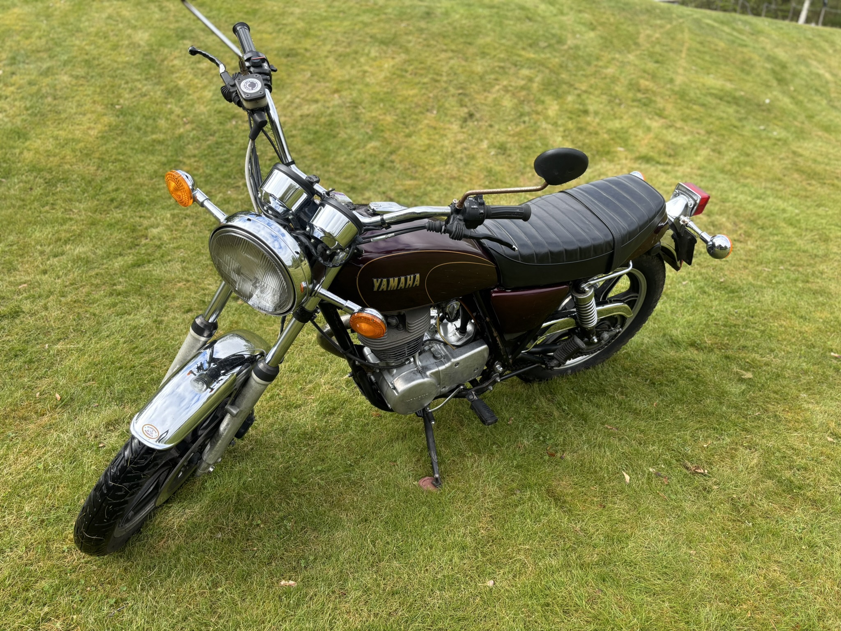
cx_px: 420
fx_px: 632
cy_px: 316
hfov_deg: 67.3
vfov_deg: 53.1
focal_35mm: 26
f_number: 1.6
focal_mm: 5.96
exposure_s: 1/758
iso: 50
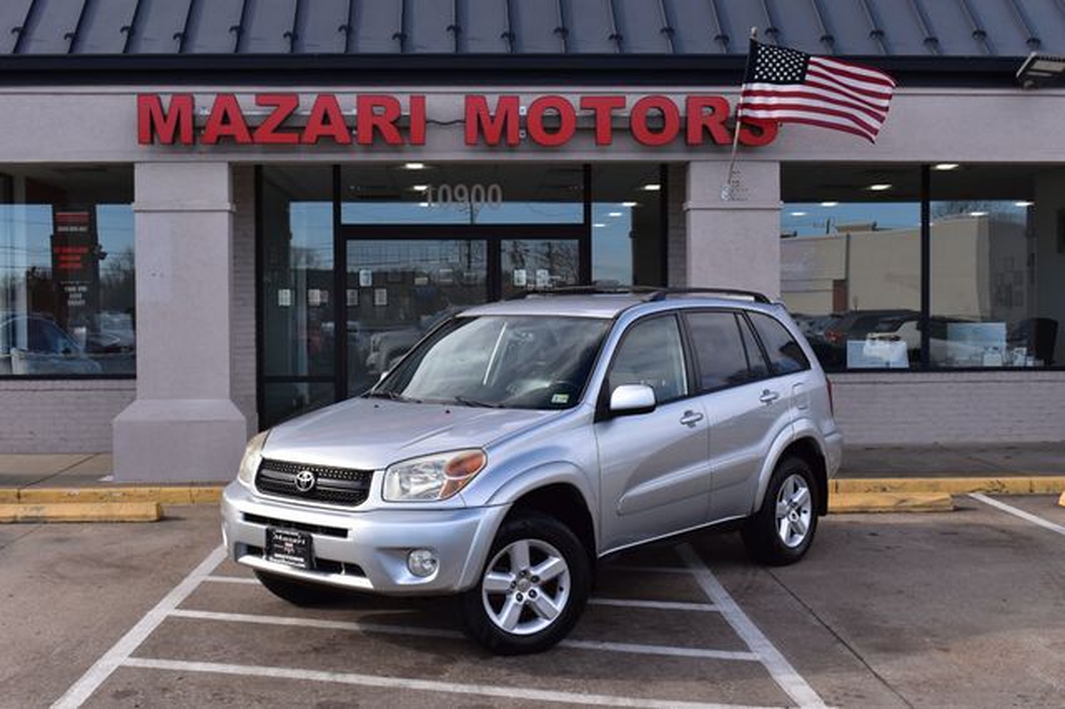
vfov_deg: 30.8
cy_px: 354
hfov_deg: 45.0
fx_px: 1286
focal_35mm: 44
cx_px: 532
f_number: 10
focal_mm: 29
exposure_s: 1/320
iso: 400
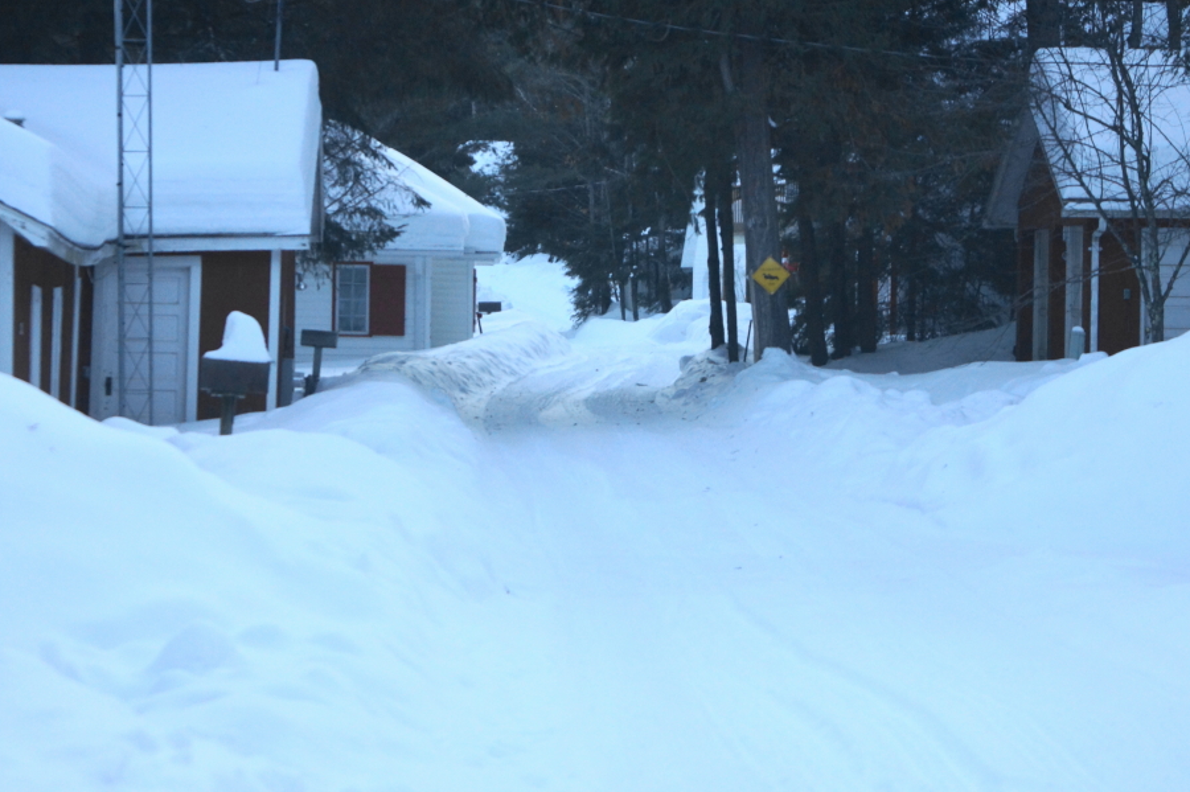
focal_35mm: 150
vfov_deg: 9.1
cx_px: 588
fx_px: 4955
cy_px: 415
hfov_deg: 13.7
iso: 500
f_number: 5.6
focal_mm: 90
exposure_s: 1/160
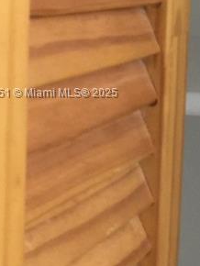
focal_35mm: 120
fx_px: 923
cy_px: 94
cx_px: 362
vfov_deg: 16.4
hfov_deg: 11.5
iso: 40
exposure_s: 1/15
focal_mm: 4.15
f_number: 2.2
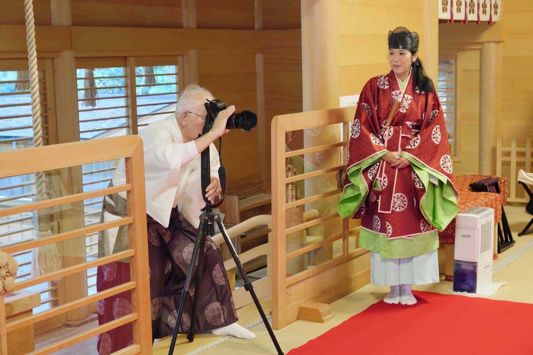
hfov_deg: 33.4
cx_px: 266
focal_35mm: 60
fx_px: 888
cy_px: 178
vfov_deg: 22.6
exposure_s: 1/40
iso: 3200
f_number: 3.6
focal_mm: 40.1
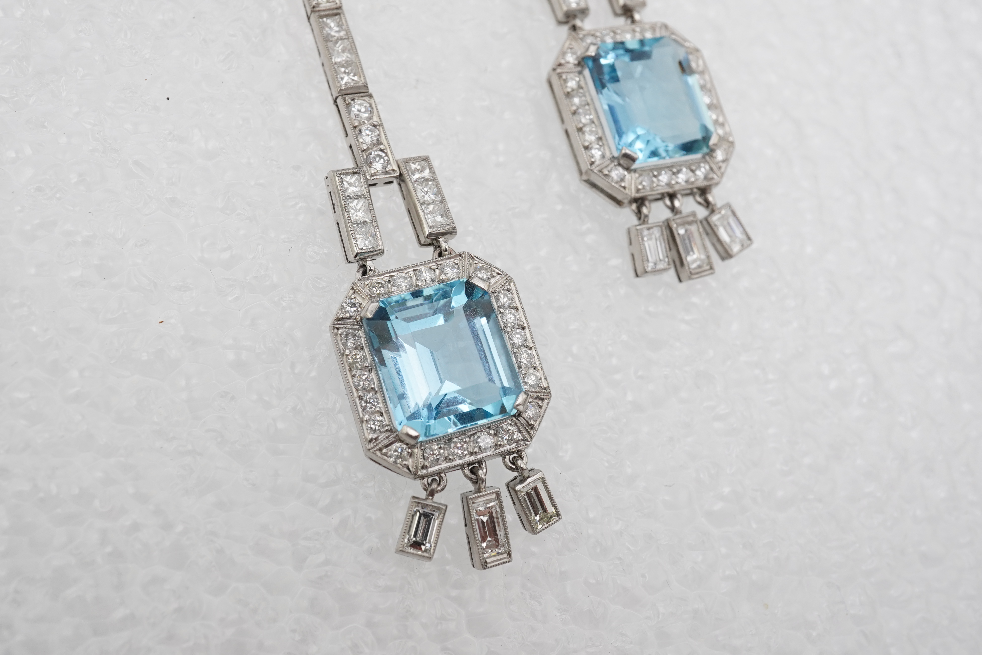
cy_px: 328
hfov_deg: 43.6
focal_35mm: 45
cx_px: 491
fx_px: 1227
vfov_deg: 29.9
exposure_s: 1/100
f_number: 20
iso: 500
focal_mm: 30
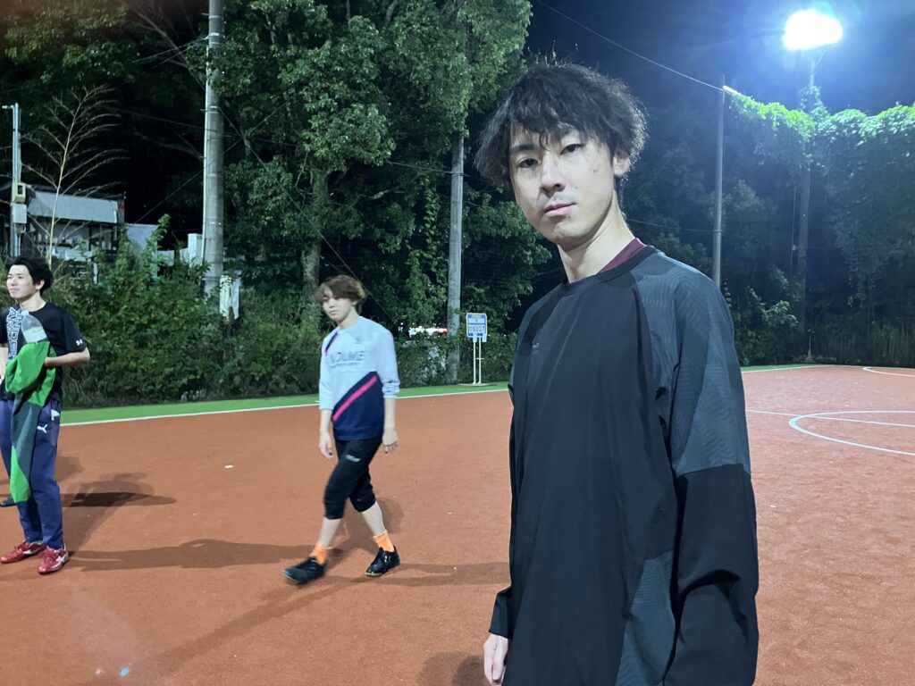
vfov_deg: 49.7
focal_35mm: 28
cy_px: 343
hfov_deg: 63.4
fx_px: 740
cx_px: 458
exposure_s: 1/30
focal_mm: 3.99
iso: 640
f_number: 1.8
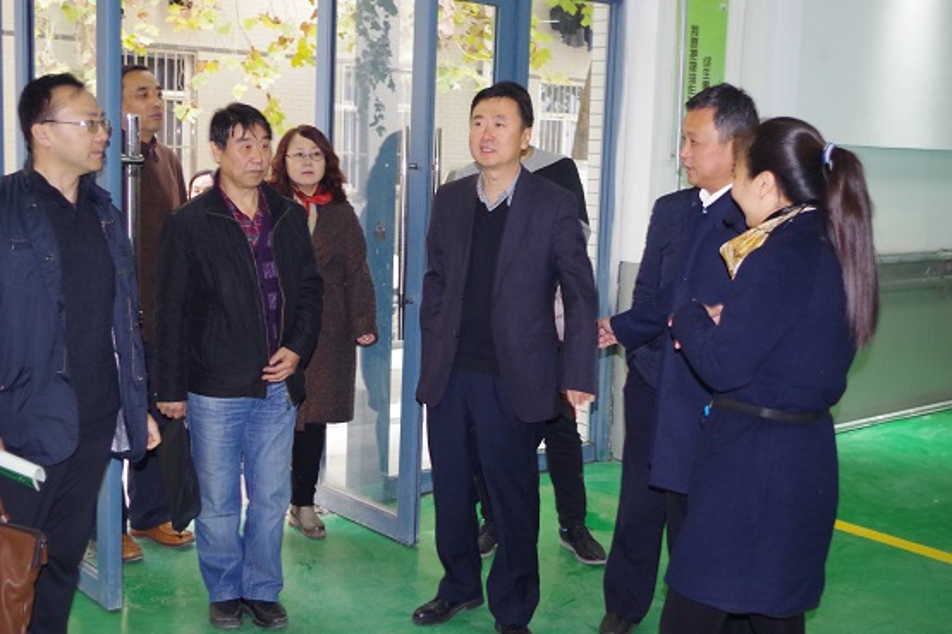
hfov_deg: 42.8
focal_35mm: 46
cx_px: 476
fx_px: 1216
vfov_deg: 29.2
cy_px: 317
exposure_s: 1/25
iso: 1600
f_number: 4
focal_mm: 30.63
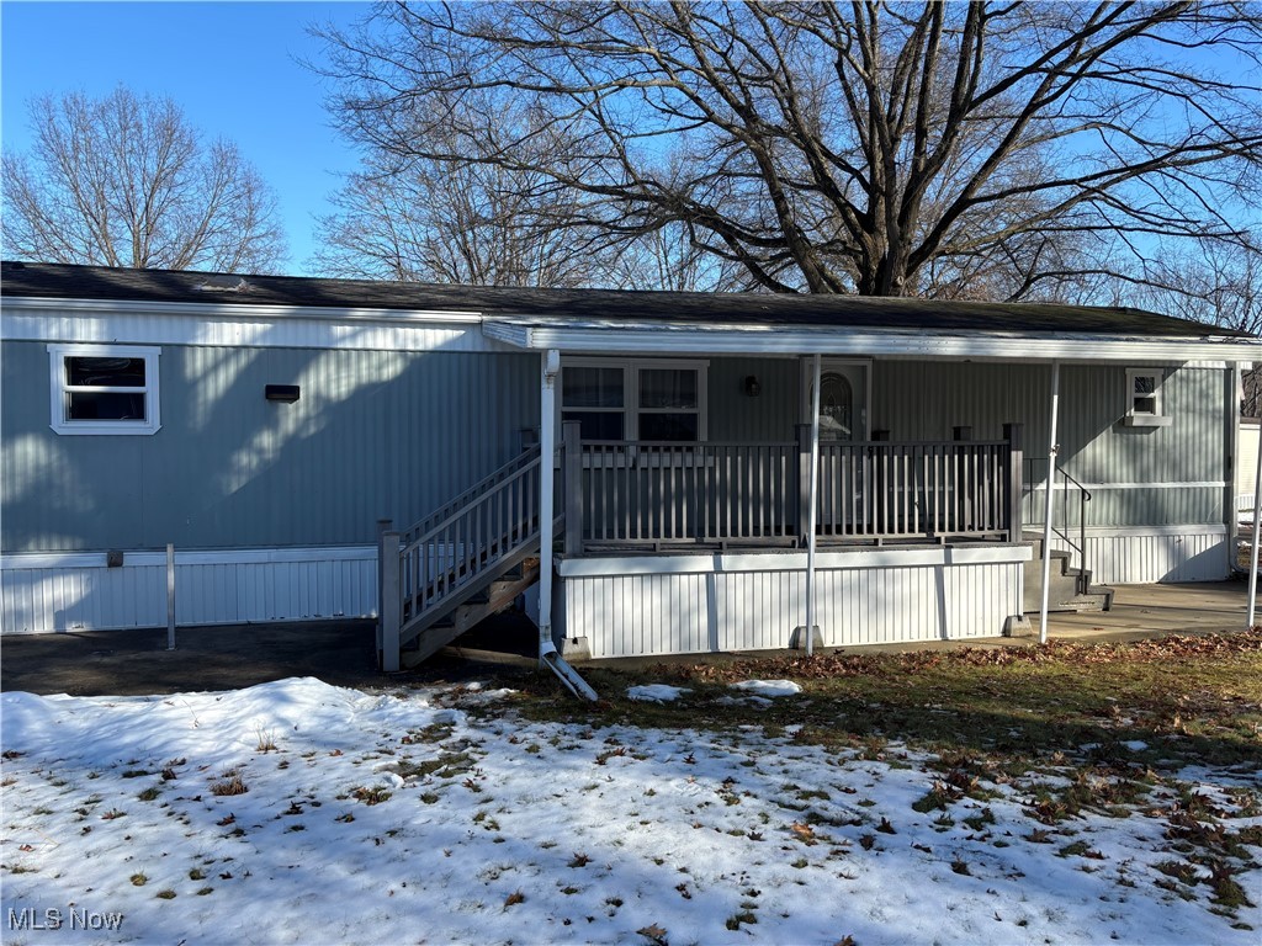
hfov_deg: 67.3
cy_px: 473
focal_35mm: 26
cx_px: 631
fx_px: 948
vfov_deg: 53.1
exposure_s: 1/1458
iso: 50
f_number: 1.6
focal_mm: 5.96
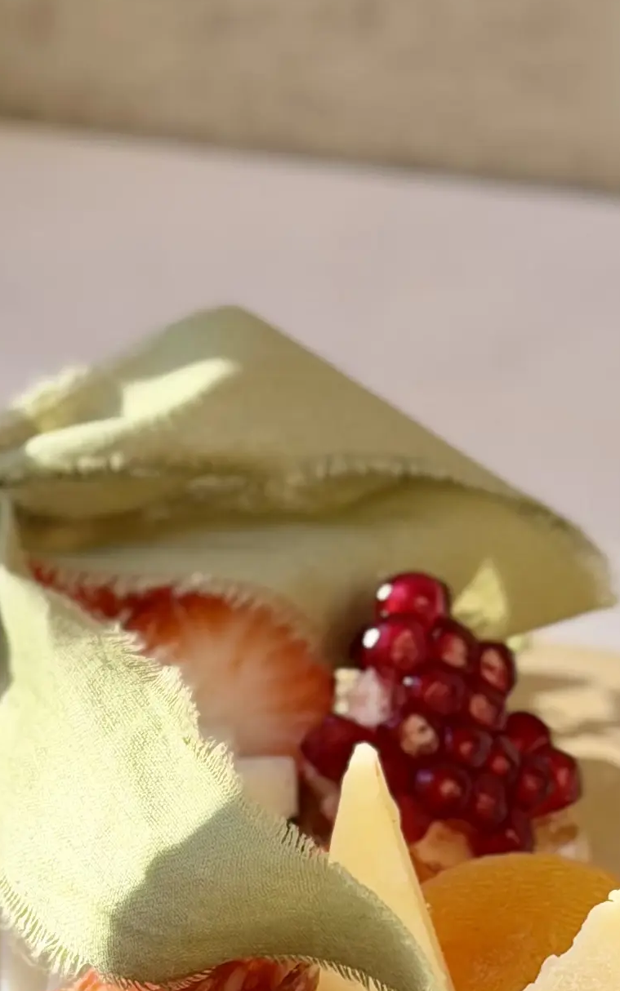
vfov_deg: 12.3
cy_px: 877
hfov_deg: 7.7
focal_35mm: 169
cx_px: -250
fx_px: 4568
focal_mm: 6.76
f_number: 1.78
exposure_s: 1/140
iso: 50
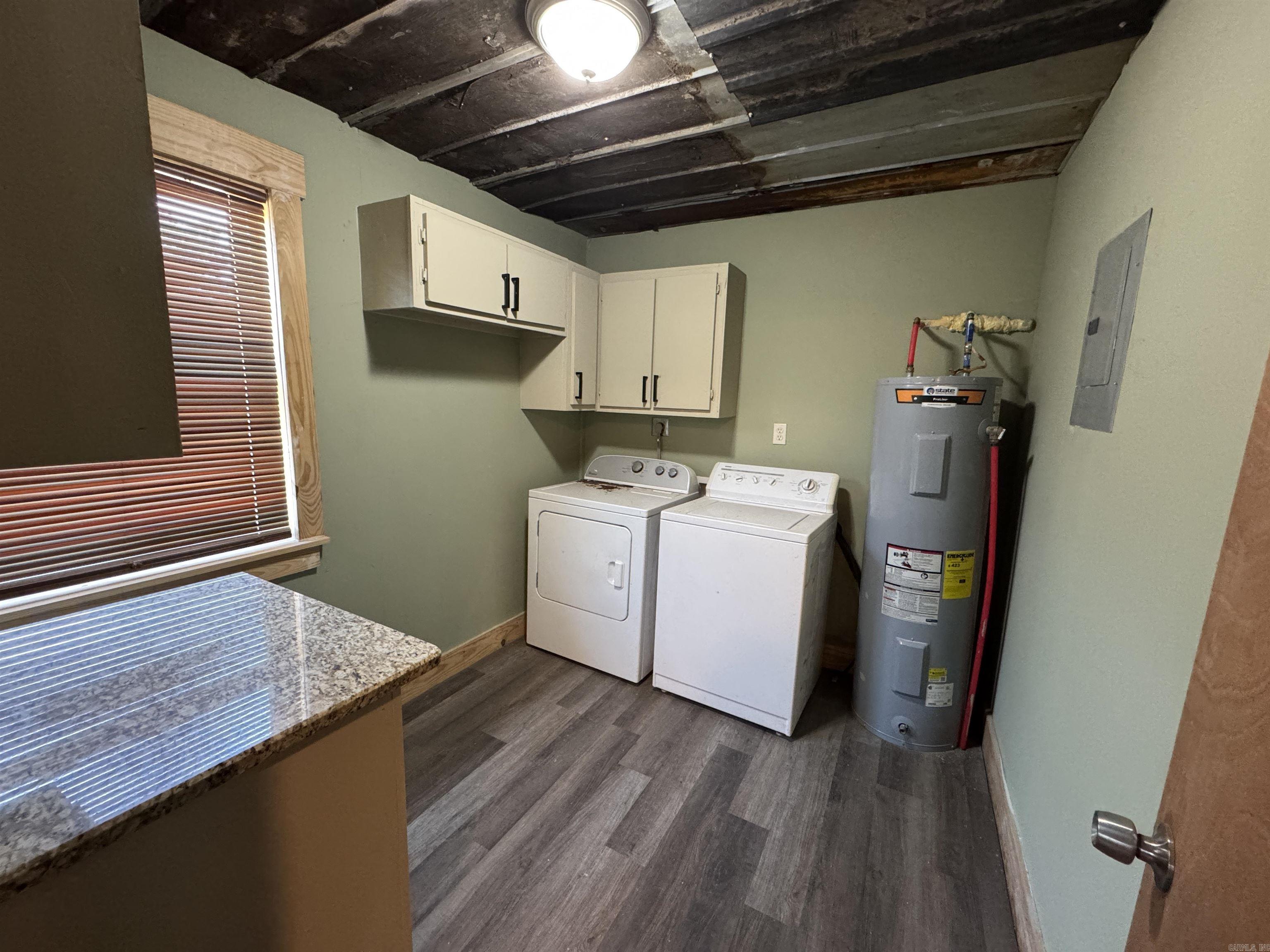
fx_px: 514
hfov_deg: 102.1
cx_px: 635
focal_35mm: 14
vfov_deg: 85.7
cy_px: 476
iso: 640
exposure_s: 1/60
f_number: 2.2
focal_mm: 2.22
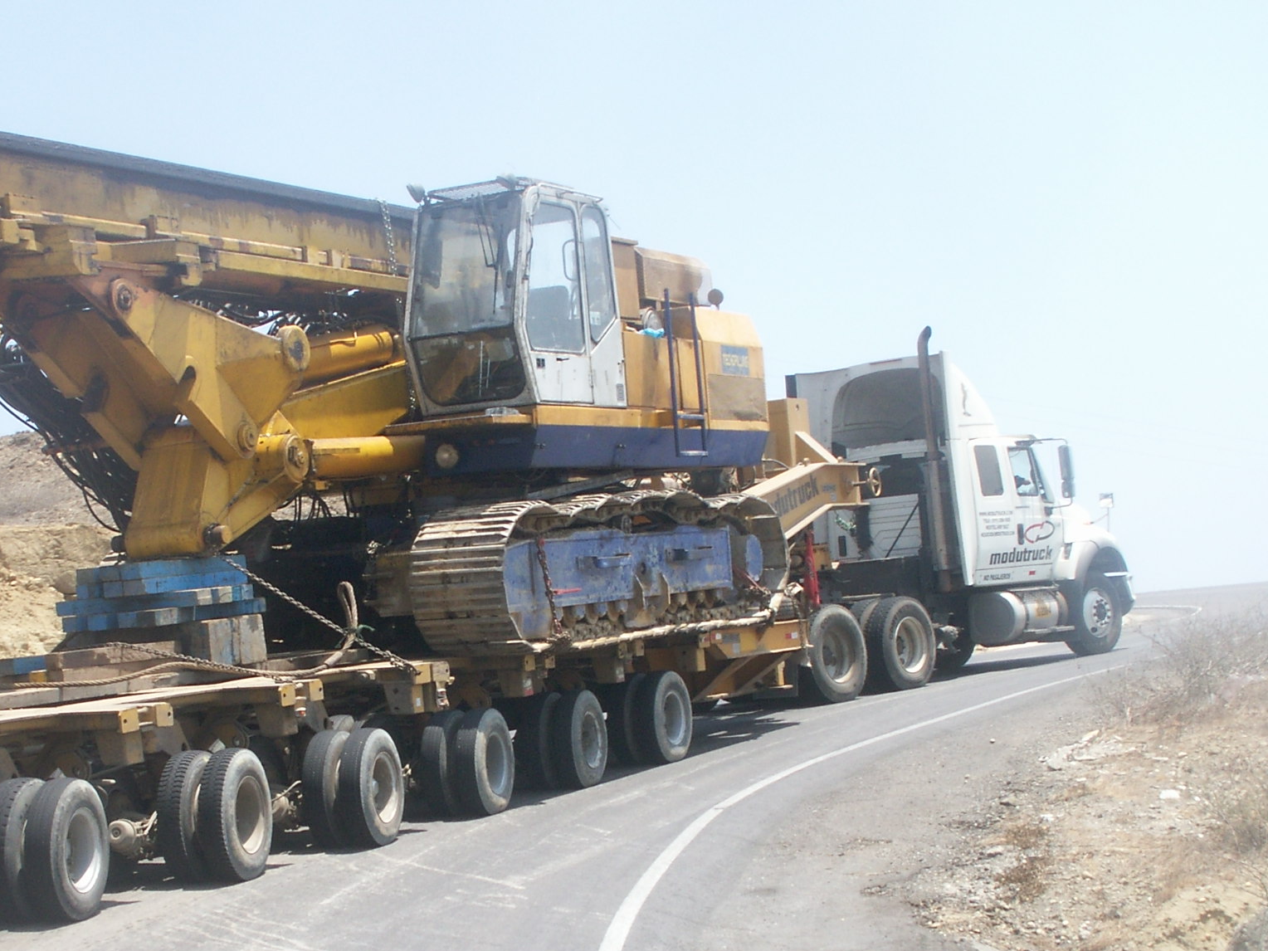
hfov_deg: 31.1
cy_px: 591
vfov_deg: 23.6
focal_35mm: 62
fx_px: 2271
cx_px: 478
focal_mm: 7.7
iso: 50
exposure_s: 1/160
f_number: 7.1
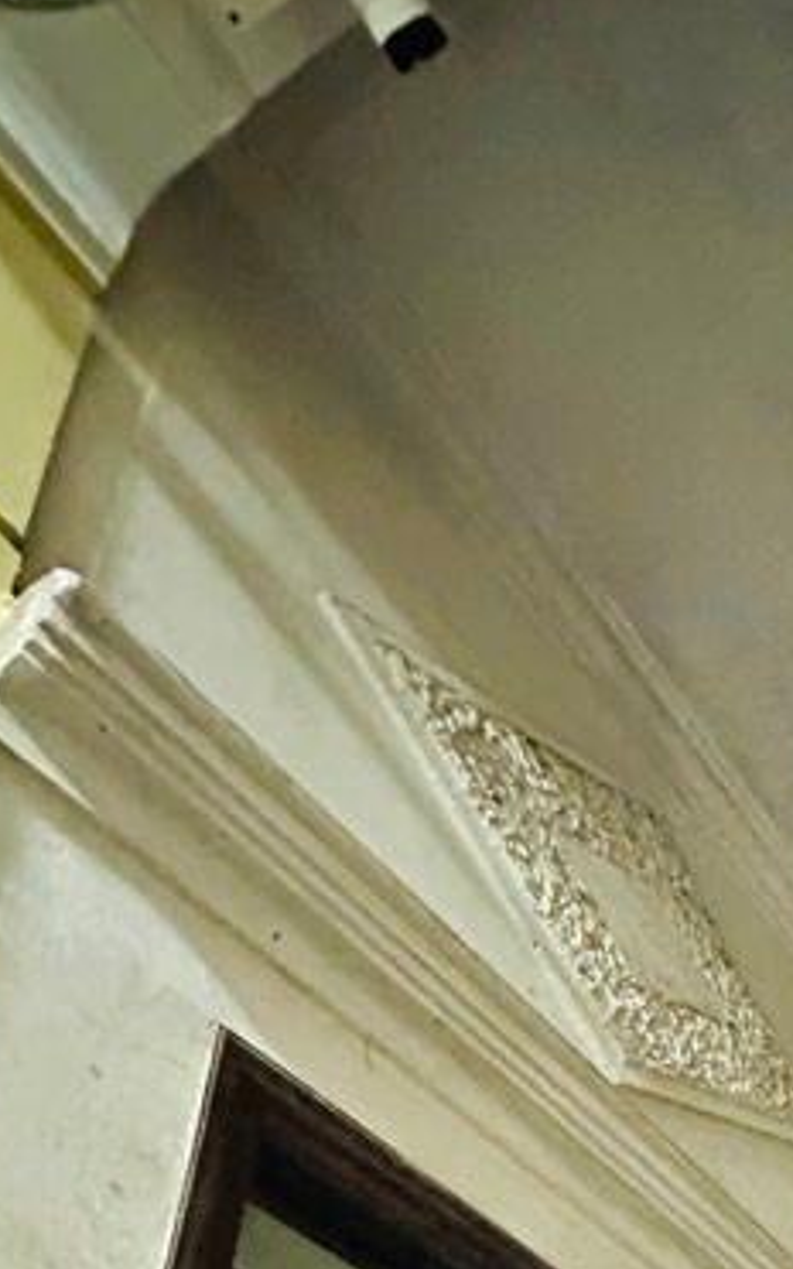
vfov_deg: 34.0
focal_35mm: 41
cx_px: 1053
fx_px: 1417
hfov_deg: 26.2
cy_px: 1662
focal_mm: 2.22
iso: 1600
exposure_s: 1/25
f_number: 2.2
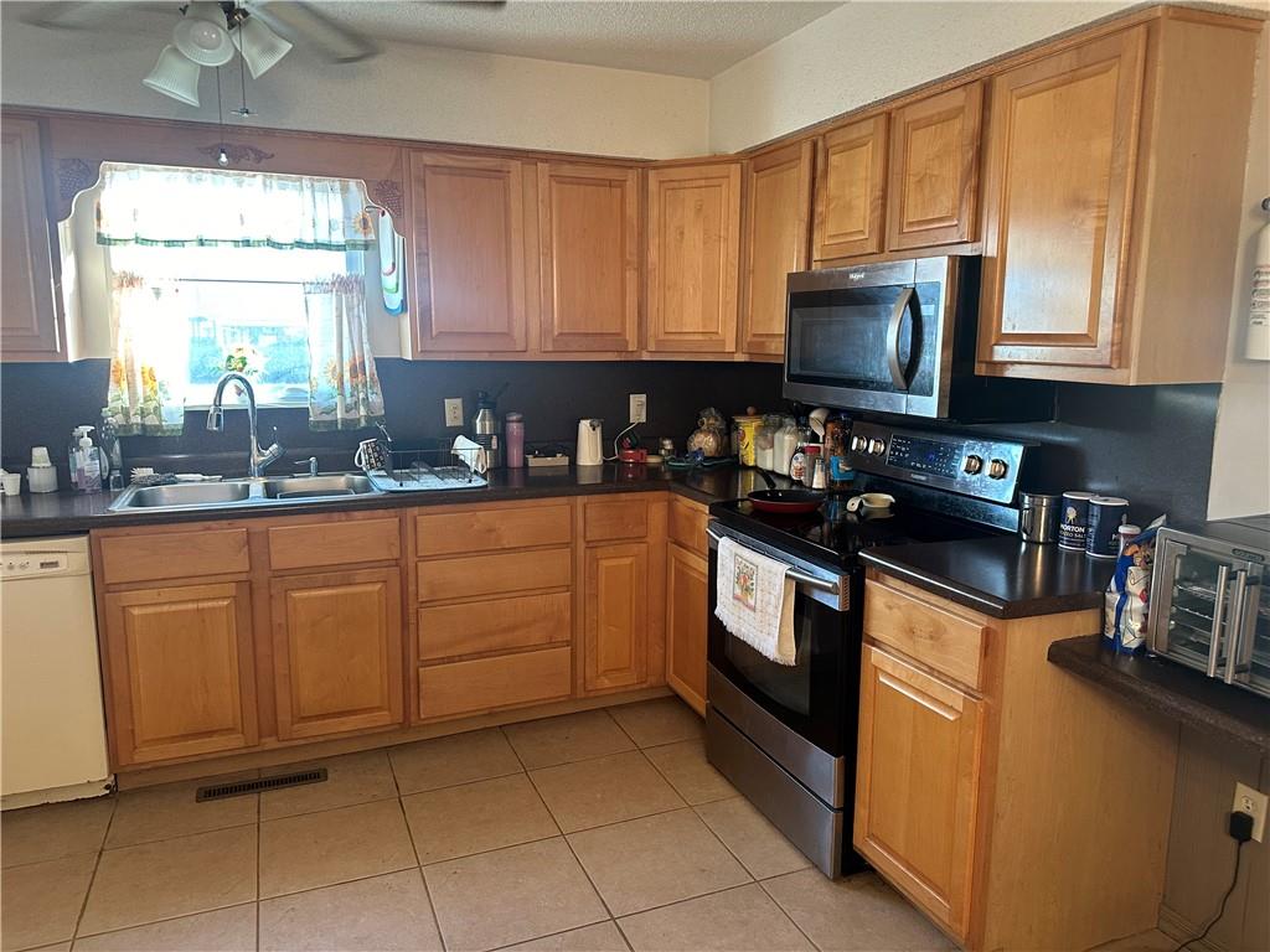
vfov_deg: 56.8
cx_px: 635
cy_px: 476
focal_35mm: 24
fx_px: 881
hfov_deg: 71.6
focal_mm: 6.86
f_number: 1.78
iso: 250
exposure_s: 1/60
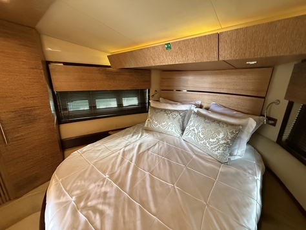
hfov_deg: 102.0
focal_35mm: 14
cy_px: 115
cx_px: 153
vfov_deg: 85.7
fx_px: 124
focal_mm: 2.22
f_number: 2.2
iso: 800
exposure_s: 1/60
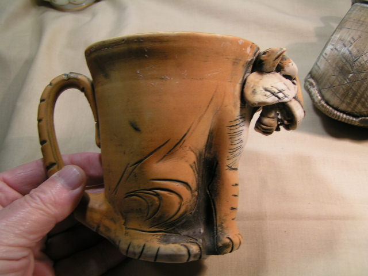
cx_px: 184
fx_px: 404
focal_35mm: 38
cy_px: 138
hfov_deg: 49.0
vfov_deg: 37.7
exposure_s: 1/40
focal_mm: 5.8
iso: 50
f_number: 3.5
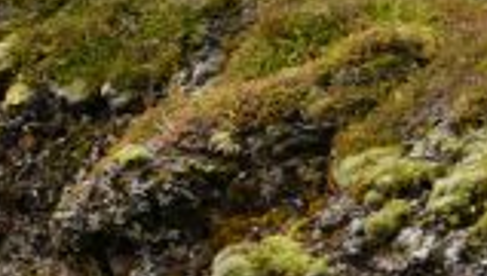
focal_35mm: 241
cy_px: -232
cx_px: -119
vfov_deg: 5.0
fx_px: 3121
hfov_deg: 8.8
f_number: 8
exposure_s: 1/80
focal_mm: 35
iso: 100
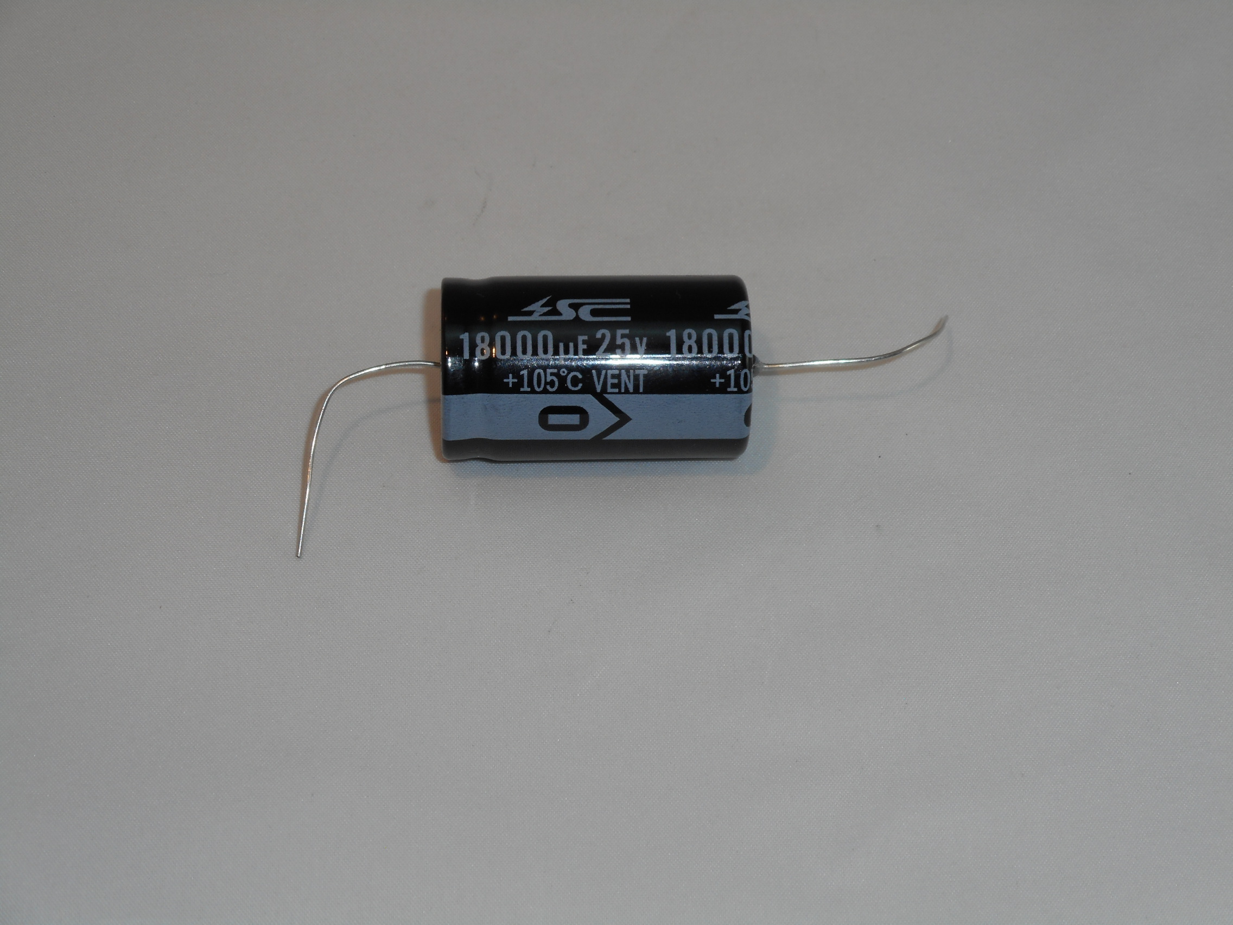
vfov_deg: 19.1
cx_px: 616
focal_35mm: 77
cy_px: 462
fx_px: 2743
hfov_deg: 25.3
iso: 80
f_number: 5.5
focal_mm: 13.8
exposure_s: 1/60
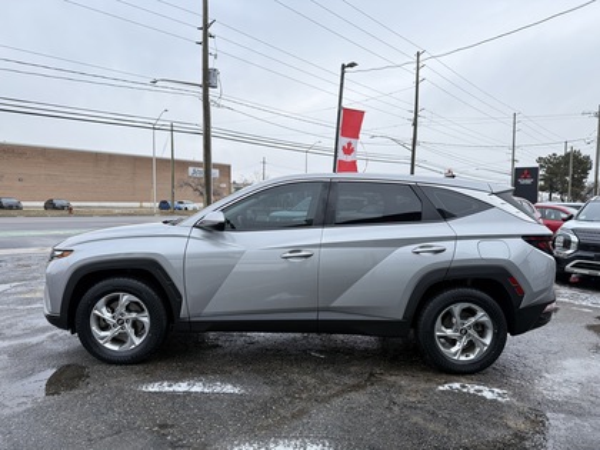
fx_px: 416
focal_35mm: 24
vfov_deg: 56.8
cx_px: 300
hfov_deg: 71.6
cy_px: 225
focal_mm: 6.76
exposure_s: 1/567
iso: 100
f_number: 1.78
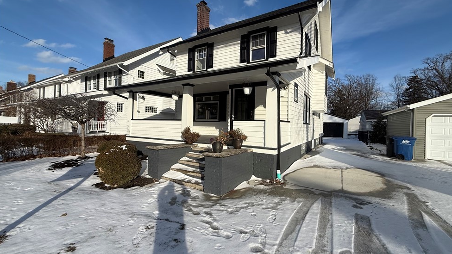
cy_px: 126
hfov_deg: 99.3
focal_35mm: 16
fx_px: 192
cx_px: 234
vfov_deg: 67.1
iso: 50
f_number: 2.2
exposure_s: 1/3460
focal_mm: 2.22
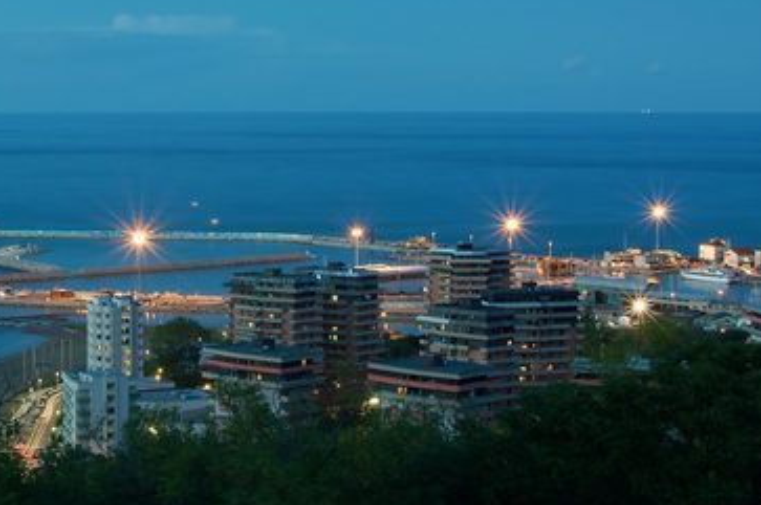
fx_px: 1833
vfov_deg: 15.7
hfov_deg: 23.2
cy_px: 224
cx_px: 180
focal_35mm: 87
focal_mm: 35
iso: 100
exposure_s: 30
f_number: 22
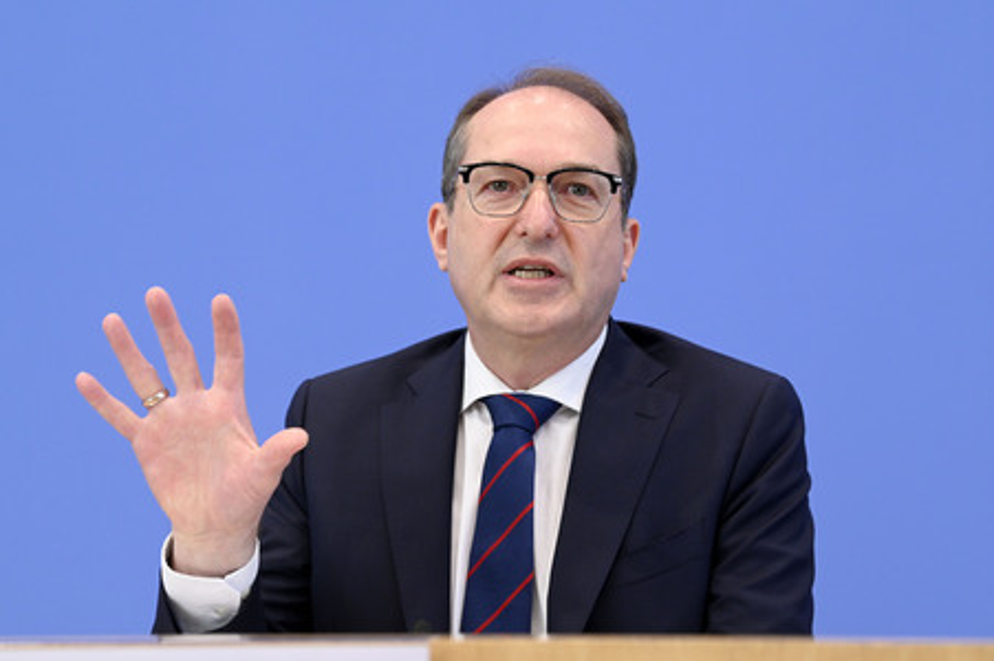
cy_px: 330
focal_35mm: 98
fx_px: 2704
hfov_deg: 20.8
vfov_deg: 13.9
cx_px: 497
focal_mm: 98
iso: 2500
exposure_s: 1/400
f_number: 5.6
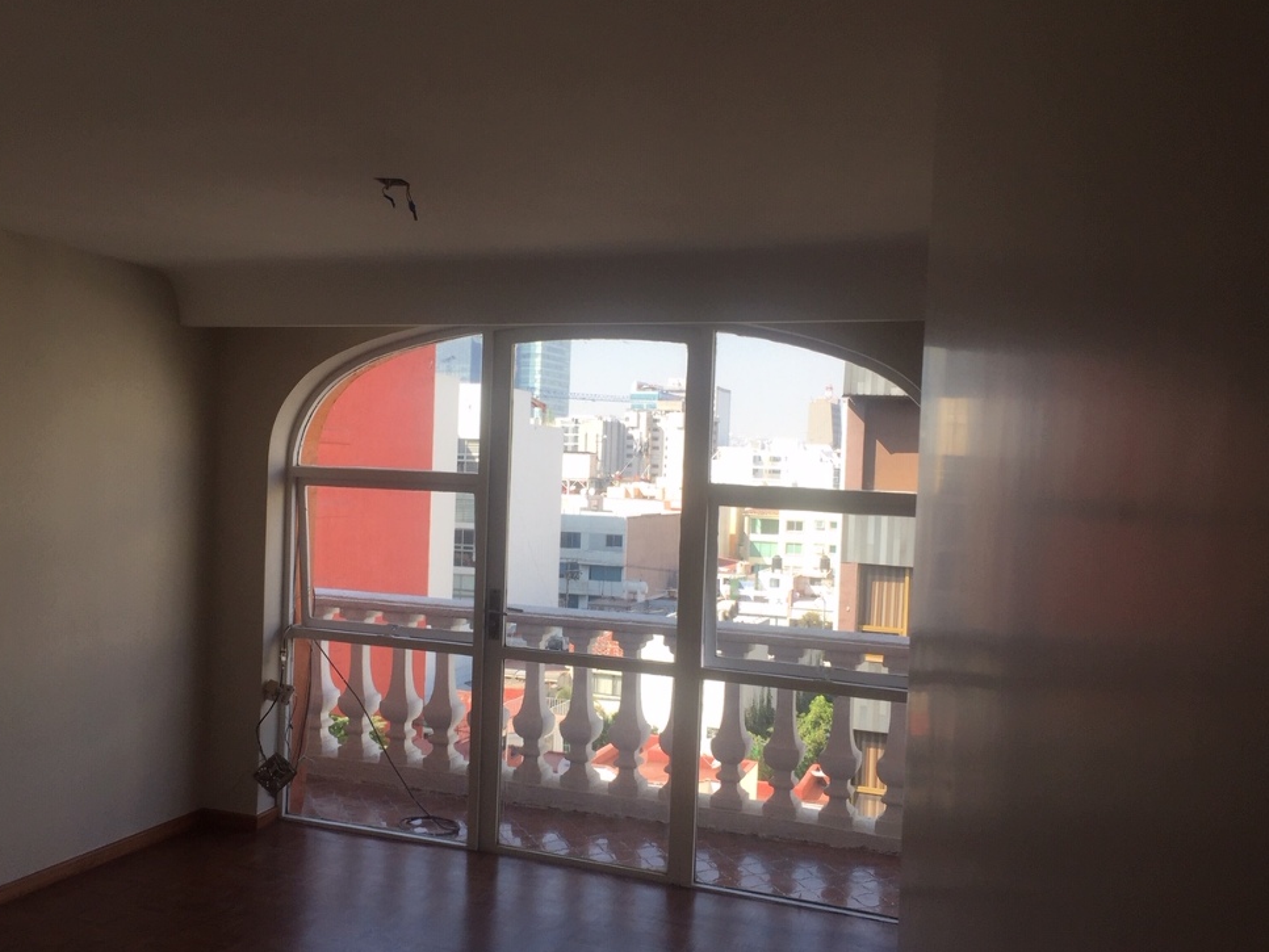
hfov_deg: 56.7
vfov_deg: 44.1
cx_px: 575
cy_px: 519
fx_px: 1173
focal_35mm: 32
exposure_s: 1/549
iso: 32
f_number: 2.2
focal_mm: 4.15
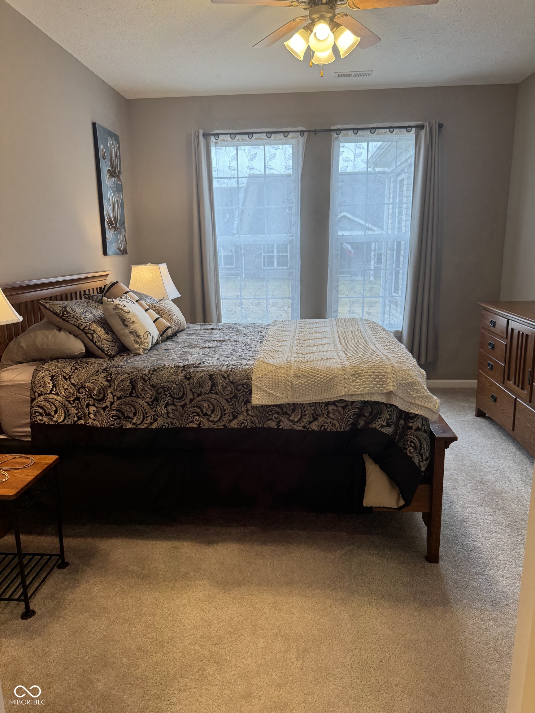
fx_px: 495
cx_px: 268
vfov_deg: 71.6
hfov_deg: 56.8
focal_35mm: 24
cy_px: 356
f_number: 1.78
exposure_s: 1/120
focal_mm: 6.76
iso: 80
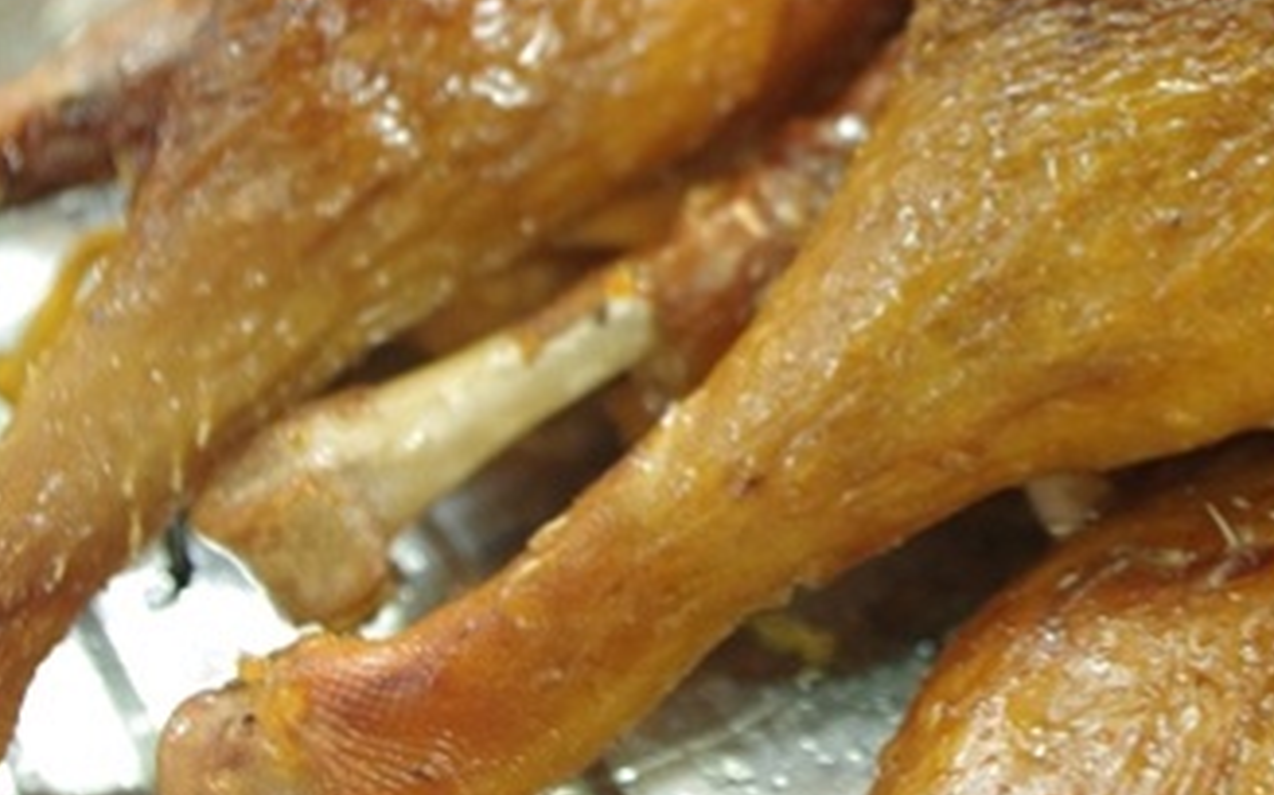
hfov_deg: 23.5
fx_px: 2984
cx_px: 1130
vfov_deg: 15.1
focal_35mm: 86
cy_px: 222
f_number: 4
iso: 1600
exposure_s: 1/13
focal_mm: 30.63
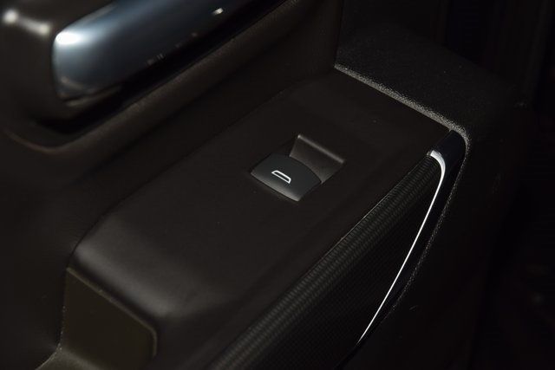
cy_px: 185
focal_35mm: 105
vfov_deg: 13.0
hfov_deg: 19.5
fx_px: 1619
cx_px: 278
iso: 100
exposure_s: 1/125
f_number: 8
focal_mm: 70
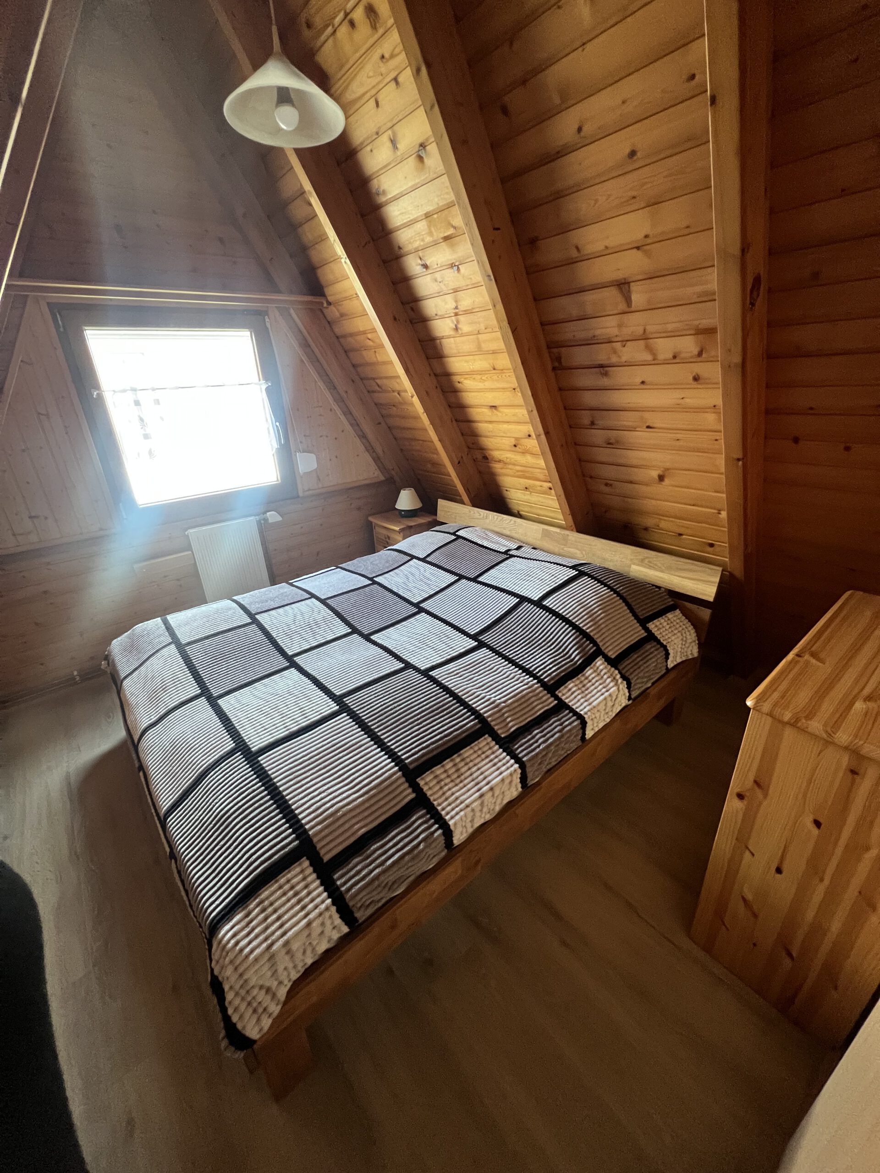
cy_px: 586
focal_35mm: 13
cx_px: 440
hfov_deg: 89.9
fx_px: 441
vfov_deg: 106.2
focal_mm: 1.57
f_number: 1.8
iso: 500
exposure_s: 1/60
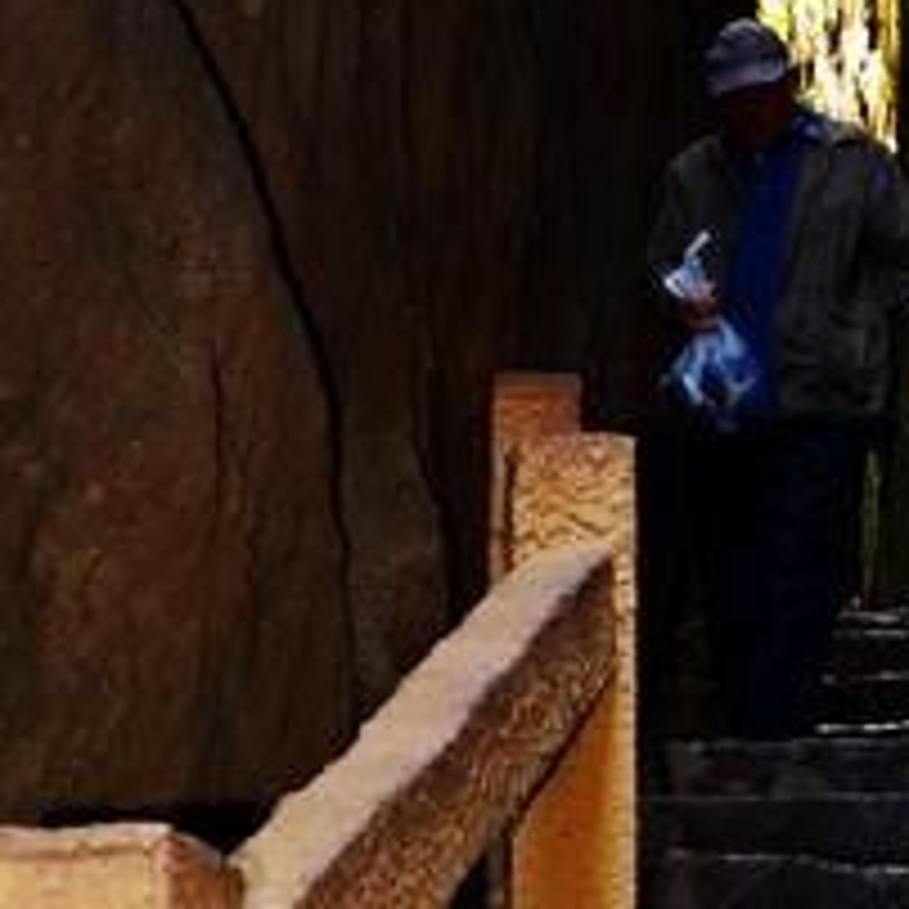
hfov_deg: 12.8
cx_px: 756
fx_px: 4040
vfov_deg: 11.9
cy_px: -713
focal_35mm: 136
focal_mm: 18
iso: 400
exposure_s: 1/80
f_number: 3.5
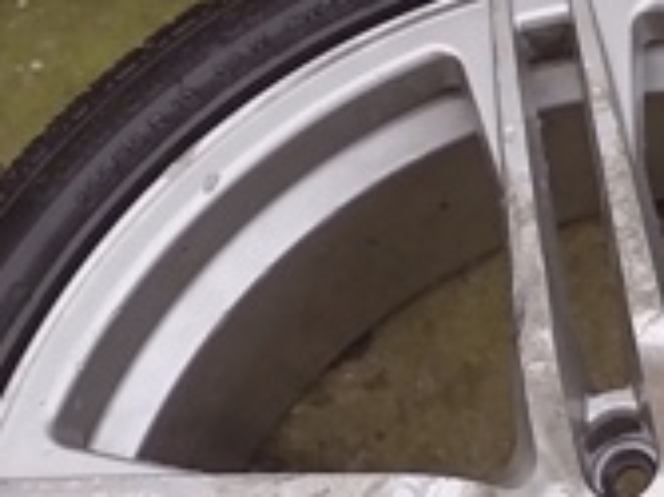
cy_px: -358
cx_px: 1237
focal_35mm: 162
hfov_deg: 11.3
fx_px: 3105
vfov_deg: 8.8
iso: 100
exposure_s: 1/395
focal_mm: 4.71
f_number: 1.7
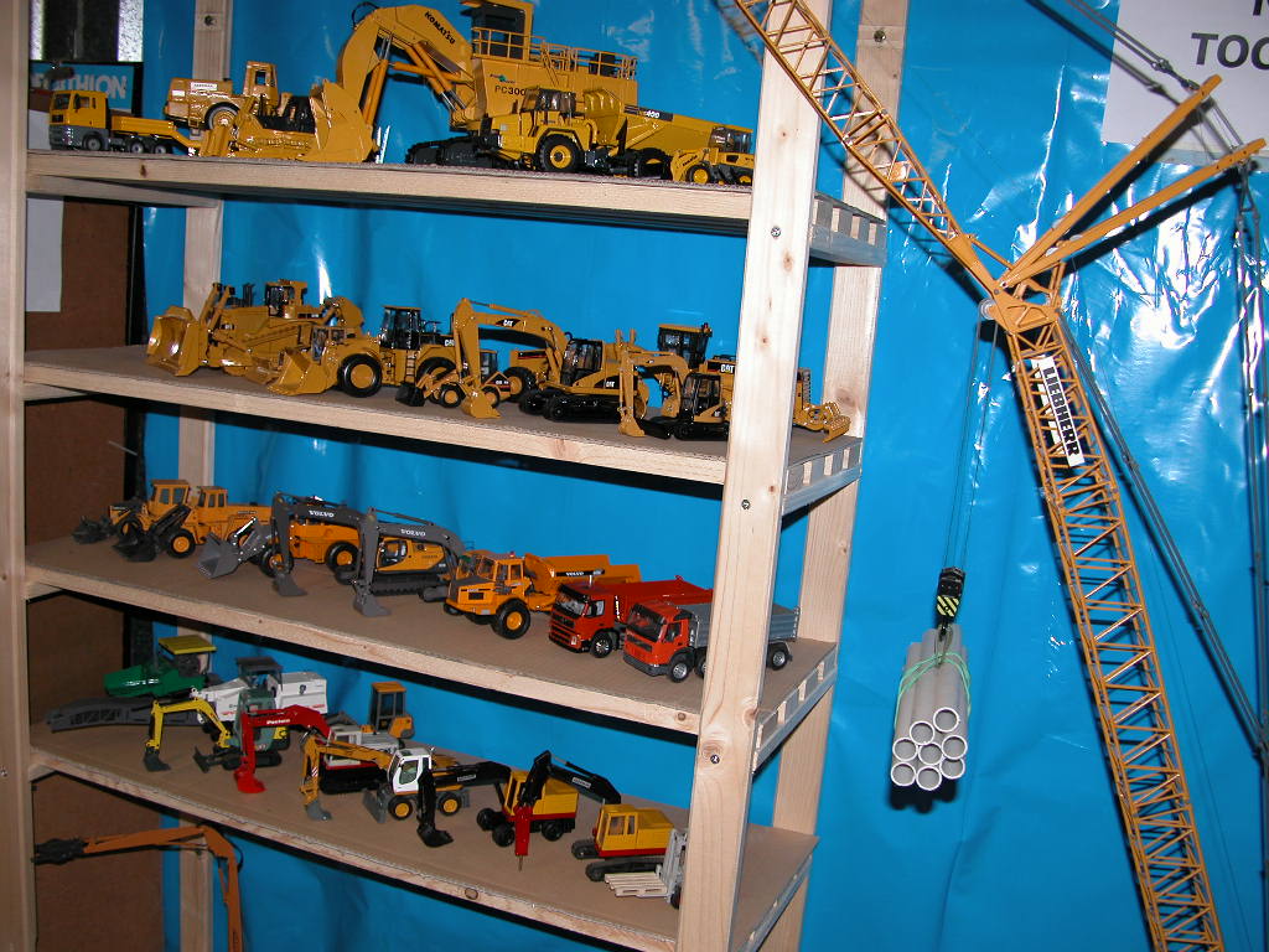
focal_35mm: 35
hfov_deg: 52.6
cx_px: 634
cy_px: 476
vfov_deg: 40.7
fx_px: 1283
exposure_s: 1/60
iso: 100
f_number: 2.8
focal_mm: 8.9
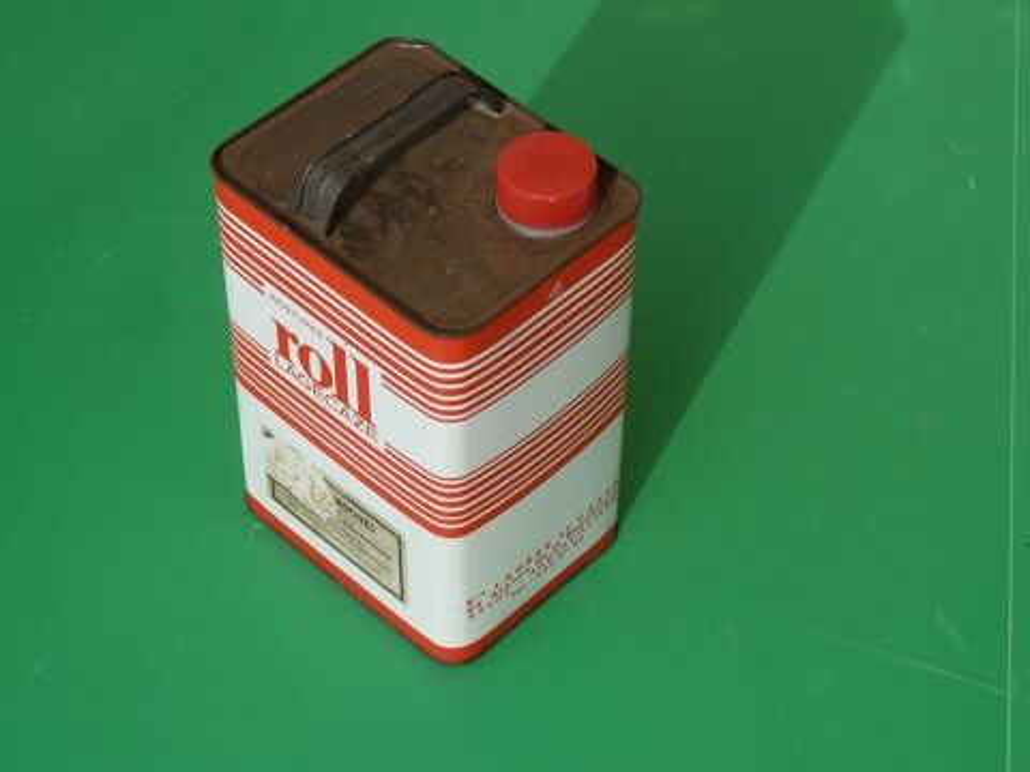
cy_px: 386
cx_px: 515
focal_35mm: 83
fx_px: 2470
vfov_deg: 17.8
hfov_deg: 23.6
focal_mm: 13.7
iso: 80
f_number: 4.2
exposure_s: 1/400
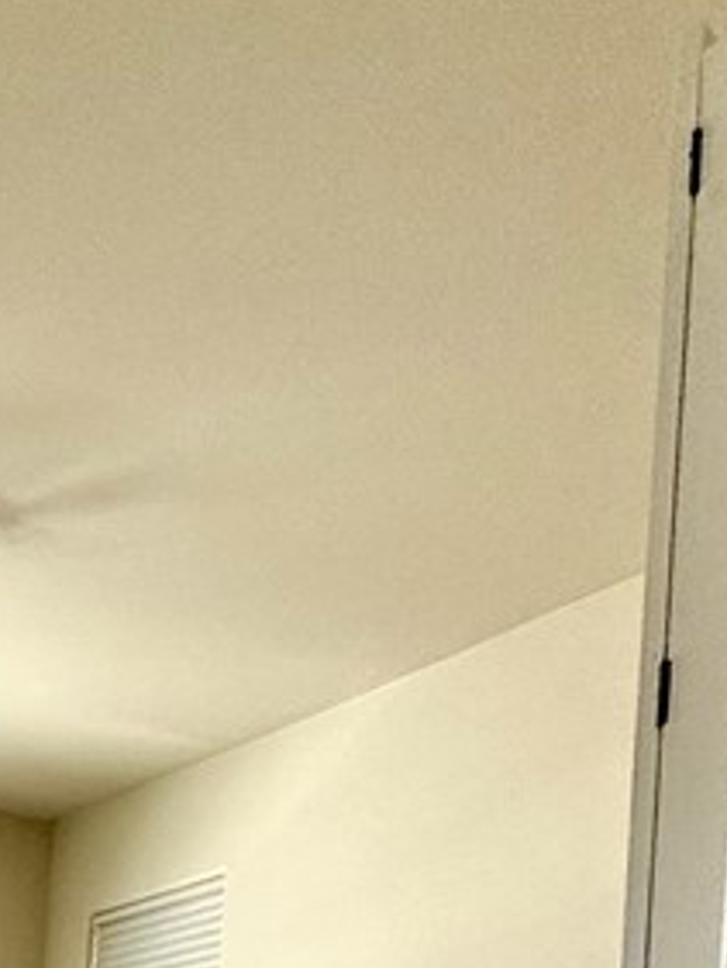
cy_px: 1275
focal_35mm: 51
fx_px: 1427
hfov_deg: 23.6
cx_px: -324
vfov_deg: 29.6
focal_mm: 2.22
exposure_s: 1/99
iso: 80
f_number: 2.2
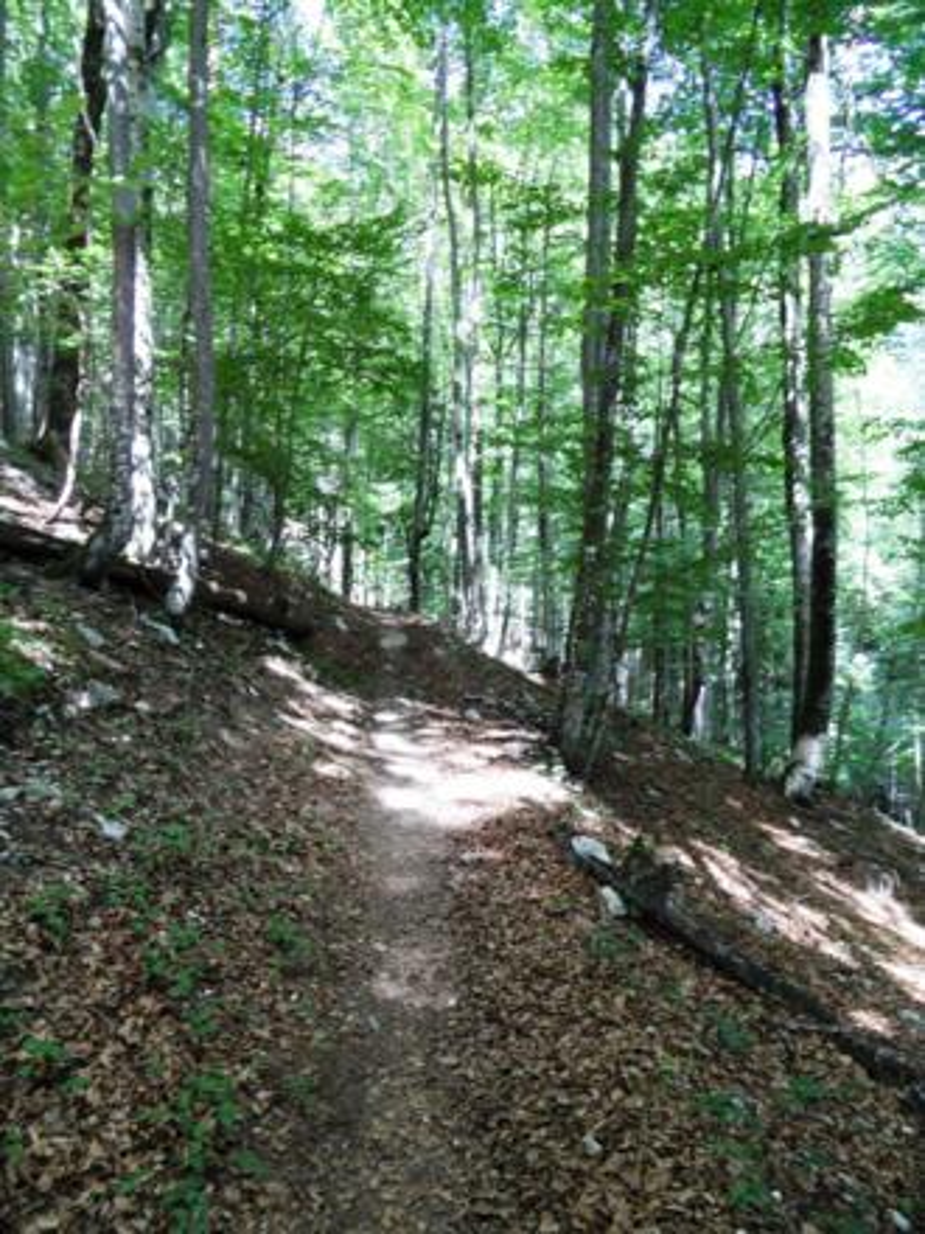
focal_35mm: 24
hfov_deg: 56.8
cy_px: 617
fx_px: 855
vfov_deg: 71.6
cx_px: 462
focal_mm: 3.9
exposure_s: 1/30
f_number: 3.2
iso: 100
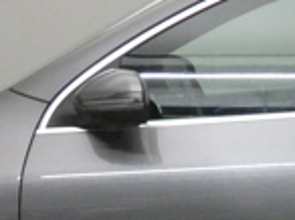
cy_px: 307
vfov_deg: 6.2
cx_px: 337
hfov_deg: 8.3
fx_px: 2008
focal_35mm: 236
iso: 1250
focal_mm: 7.8
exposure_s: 1/80
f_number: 3.7
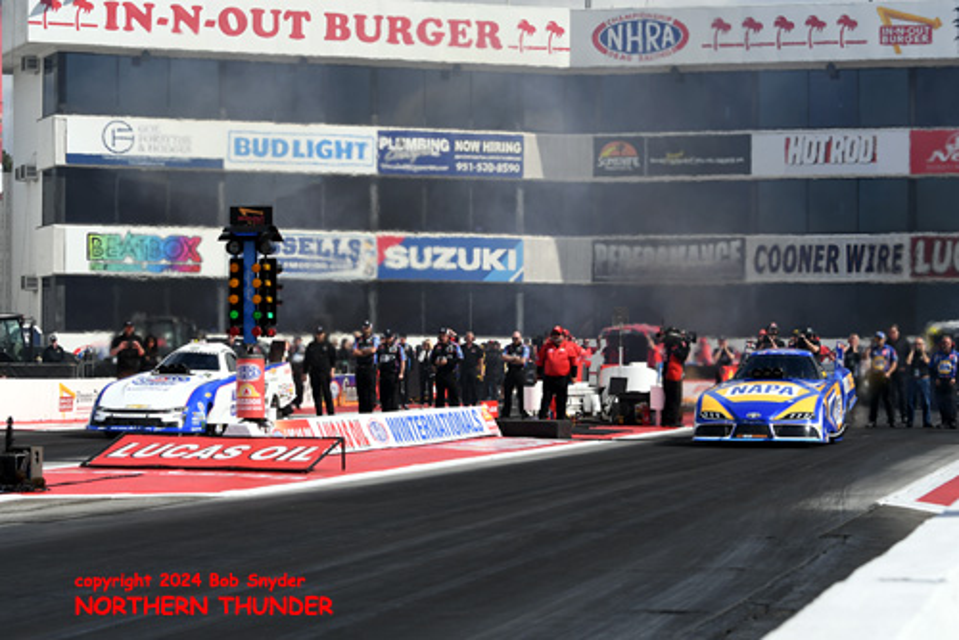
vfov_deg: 13.1
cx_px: 480
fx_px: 2799
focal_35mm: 105
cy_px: 320
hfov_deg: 19.4
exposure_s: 1/1250
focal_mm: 70
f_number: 5.6
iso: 160
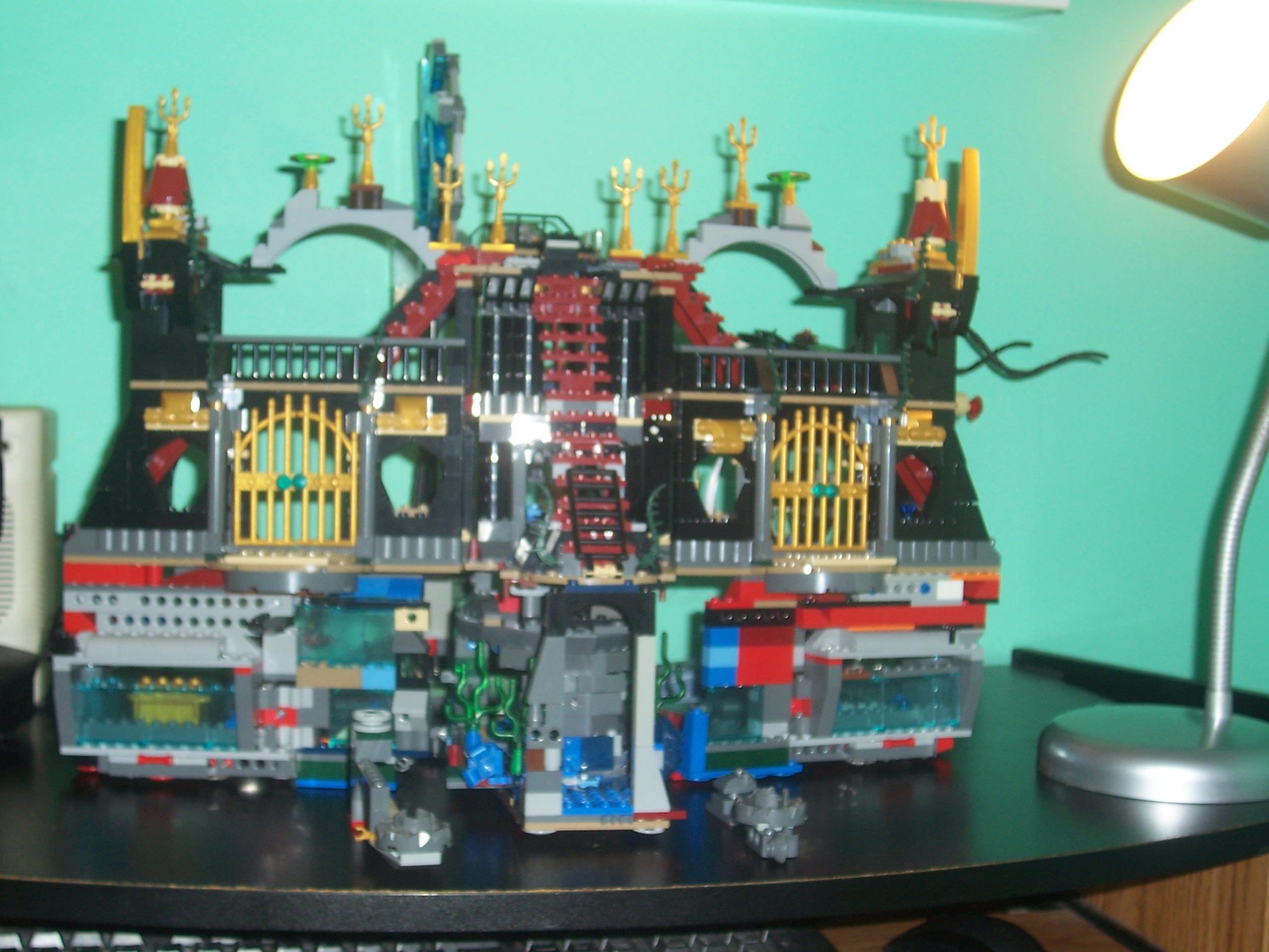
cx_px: 634
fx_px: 1943
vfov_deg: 27.5
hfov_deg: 36.2
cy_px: 476
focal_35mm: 53
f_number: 3.4
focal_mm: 8.6
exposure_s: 1/60
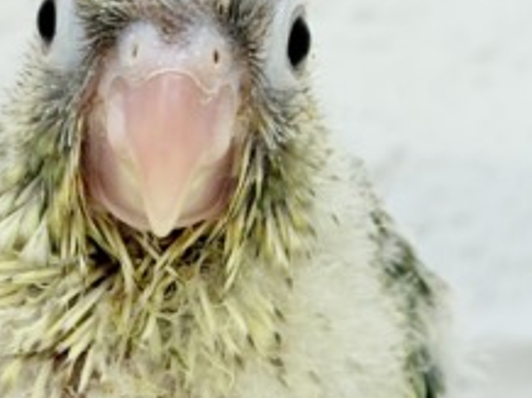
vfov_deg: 9.7
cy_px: 237
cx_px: 171
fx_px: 2349
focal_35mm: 153
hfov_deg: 12.9
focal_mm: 5.96
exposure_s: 1/100
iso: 64
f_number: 1.6
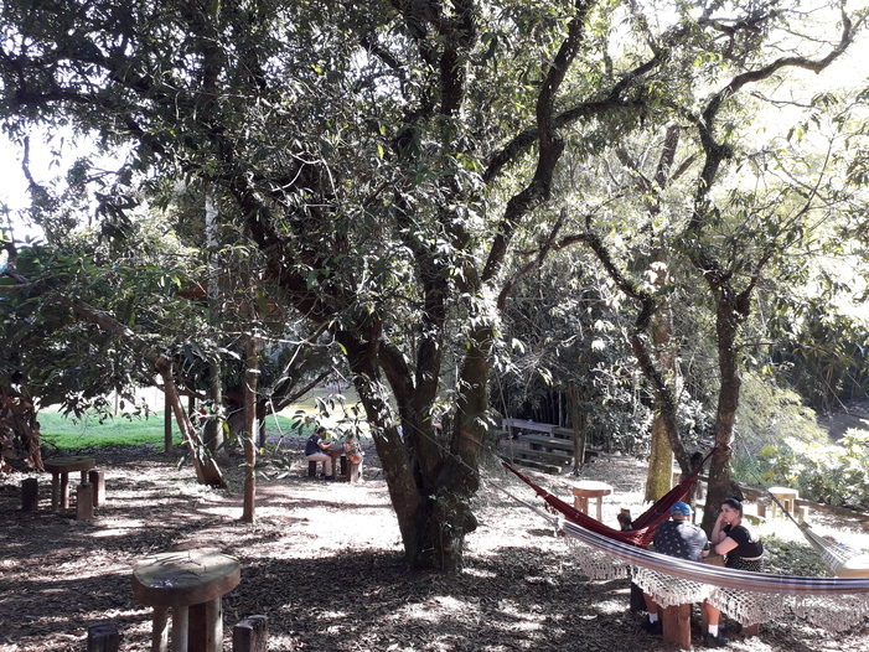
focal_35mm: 27
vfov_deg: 51.4
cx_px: 434
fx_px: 678
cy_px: 326
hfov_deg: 65.3
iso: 50
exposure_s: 1/60
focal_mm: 3.6
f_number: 1.9
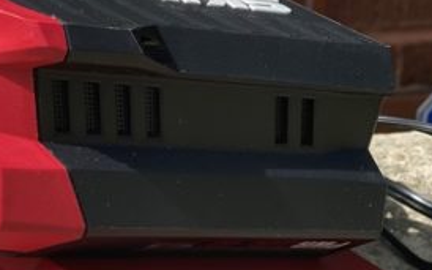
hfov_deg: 14.9
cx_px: 95
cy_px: 253
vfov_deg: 9.3
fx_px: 1648
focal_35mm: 140
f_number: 2
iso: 20
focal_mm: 6
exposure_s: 1/905
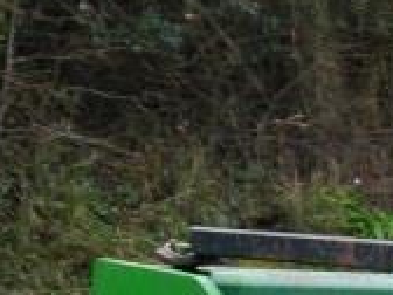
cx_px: 1174
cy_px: 538
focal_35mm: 220
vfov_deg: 6.6
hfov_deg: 7.8
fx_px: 2498
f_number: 5
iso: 160
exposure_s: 1/200
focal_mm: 18
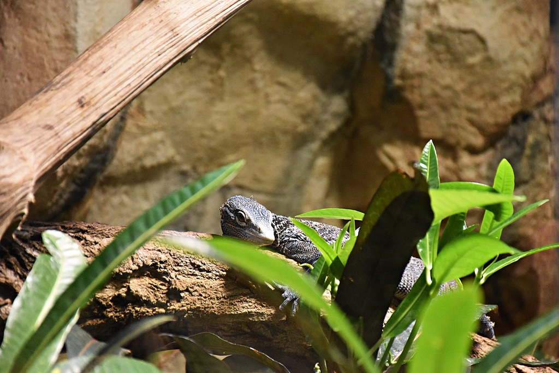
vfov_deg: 6.5
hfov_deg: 9.8
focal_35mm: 210
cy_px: 186
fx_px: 3261
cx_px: 280
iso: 4000
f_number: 5.6
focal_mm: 140
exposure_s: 1/500
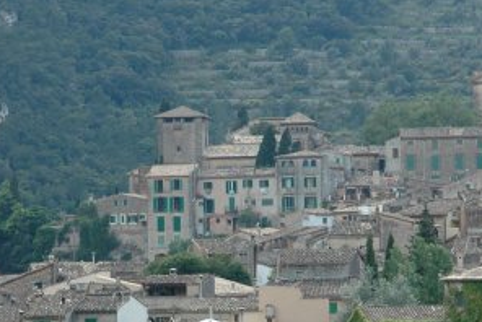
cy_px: 247
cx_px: 202
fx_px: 3417
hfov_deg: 8.1
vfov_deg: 5.4
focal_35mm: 255
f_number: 7.1
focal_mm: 70
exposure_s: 1/200
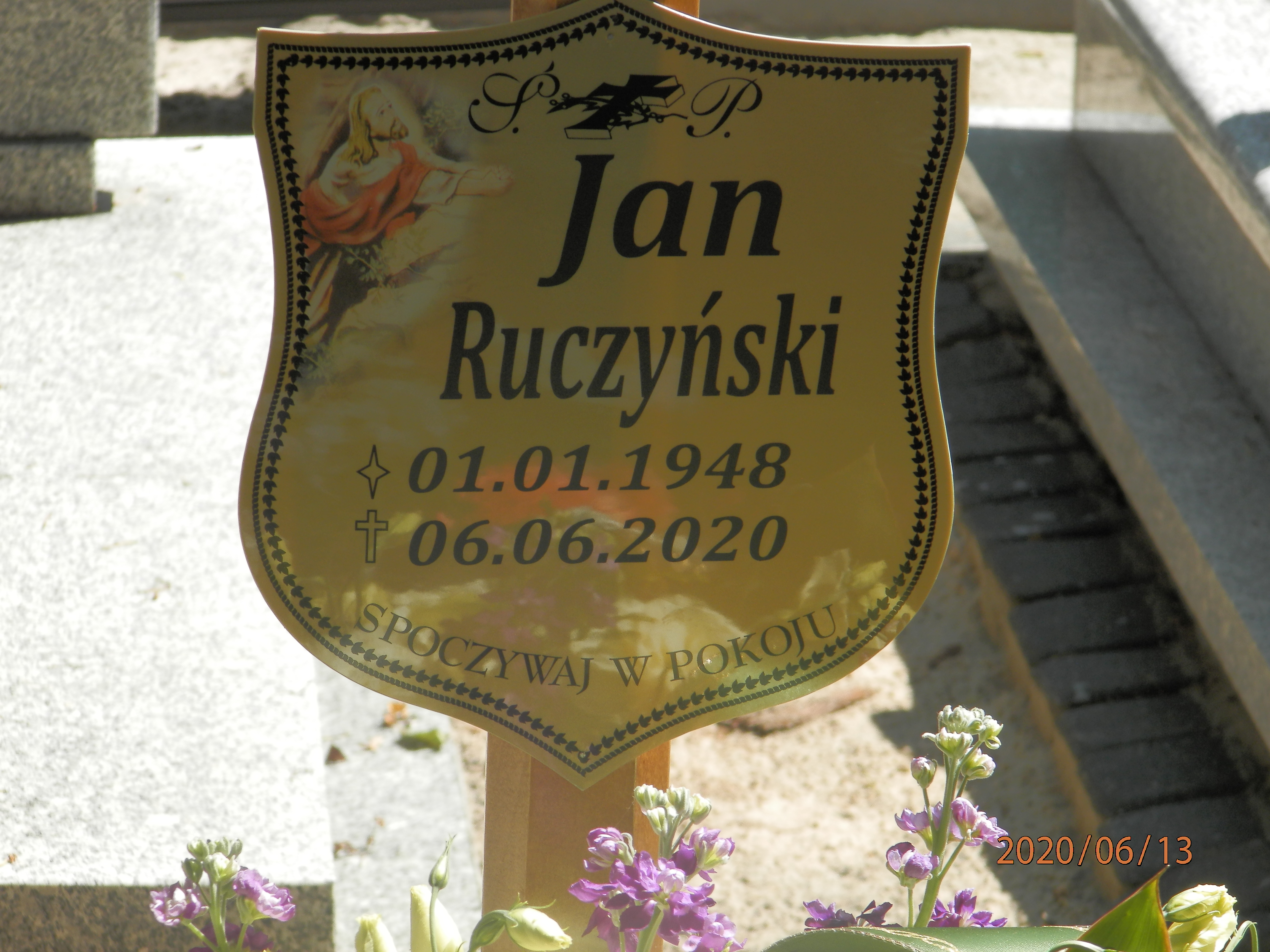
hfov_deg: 11.0
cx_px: 635
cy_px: 476
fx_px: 6604
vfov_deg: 8.2
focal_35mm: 180
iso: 80
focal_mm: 32.1
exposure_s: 1/200
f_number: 5.1
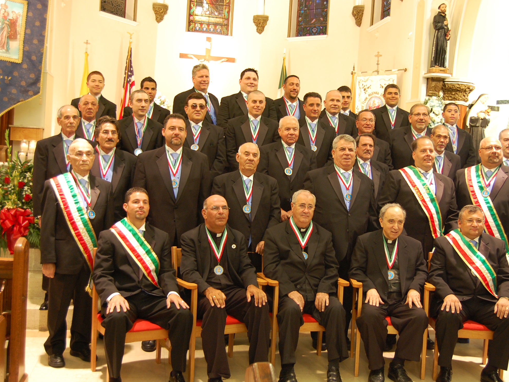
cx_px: 278
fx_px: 632
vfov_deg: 33.6
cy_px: 189
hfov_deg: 43.8
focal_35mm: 43
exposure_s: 1/8
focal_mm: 26
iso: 800
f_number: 4
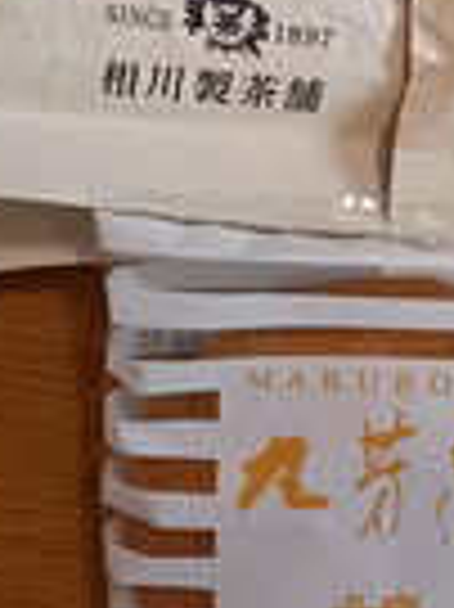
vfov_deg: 24.5
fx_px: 1296
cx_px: 247
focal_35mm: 74
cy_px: -68
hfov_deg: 19.9
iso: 320
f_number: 2
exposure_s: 1/50
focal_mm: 4.6
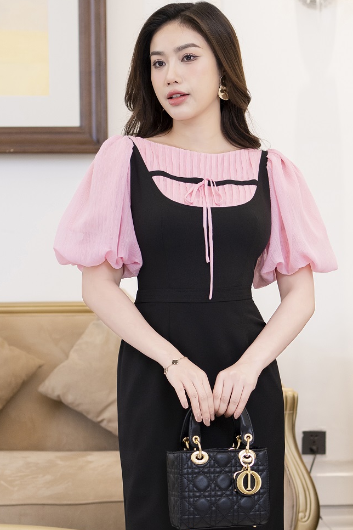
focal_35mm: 84
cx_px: 181
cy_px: 293
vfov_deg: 24.2
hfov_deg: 16.3
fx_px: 1235
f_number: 2.8
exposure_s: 1/125
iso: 320
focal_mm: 35
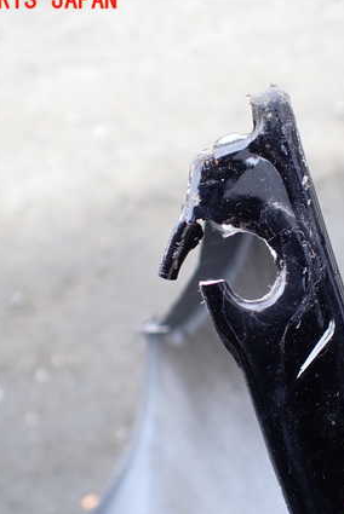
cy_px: 258
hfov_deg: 30.0
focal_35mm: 44
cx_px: 260
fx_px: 630
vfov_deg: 44.5
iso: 100
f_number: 2.3
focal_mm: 5.4
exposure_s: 1/125
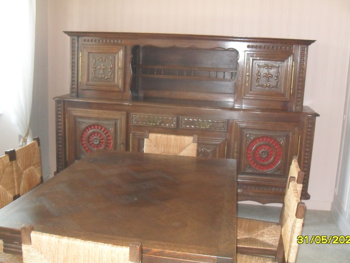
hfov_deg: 49.0
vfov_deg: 37.7
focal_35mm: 38
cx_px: 183
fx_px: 384
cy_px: 124
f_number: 2.8
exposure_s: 1/45
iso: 400
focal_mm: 6.2
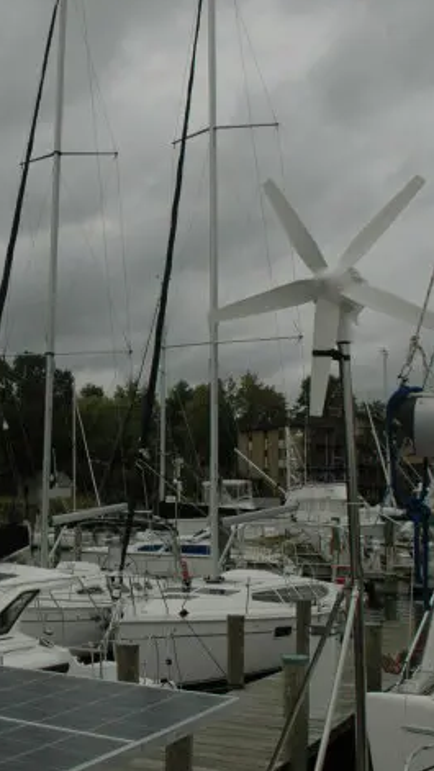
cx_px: 3
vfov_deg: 42.9
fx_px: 982
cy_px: 414
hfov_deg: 23.9
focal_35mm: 48
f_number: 9
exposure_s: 1/320
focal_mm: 18
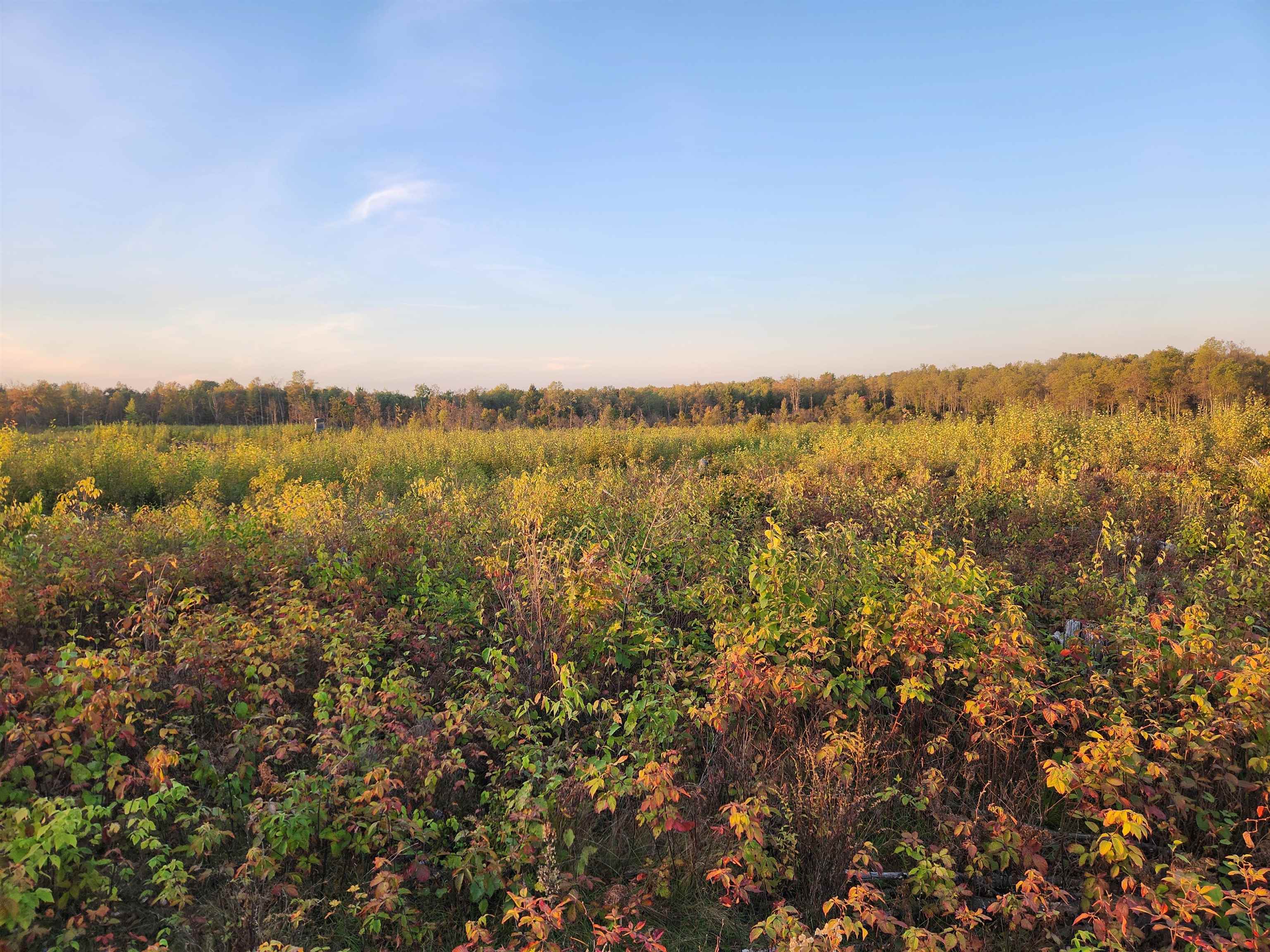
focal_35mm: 23
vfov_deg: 58.9
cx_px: 635
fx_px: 844
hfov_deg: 73.9
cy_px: 476
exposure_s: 1/180
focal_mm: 5.4
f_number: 1.8
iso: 20
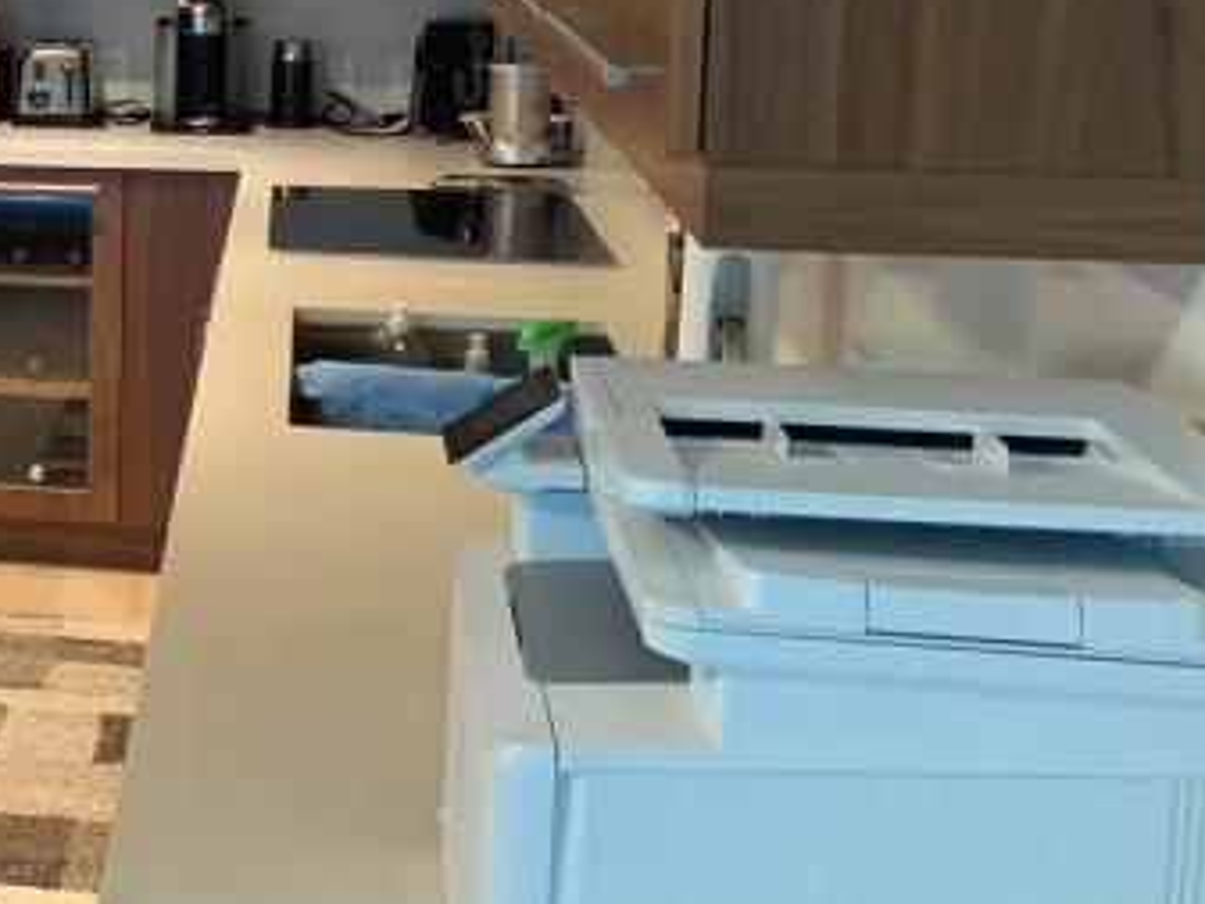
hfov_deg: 23.0
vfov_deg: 19.7
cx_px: -422
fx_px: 2577
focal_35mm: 74
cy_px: 179
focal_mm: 4.25
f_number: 1.8
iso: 250
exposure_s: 1/60
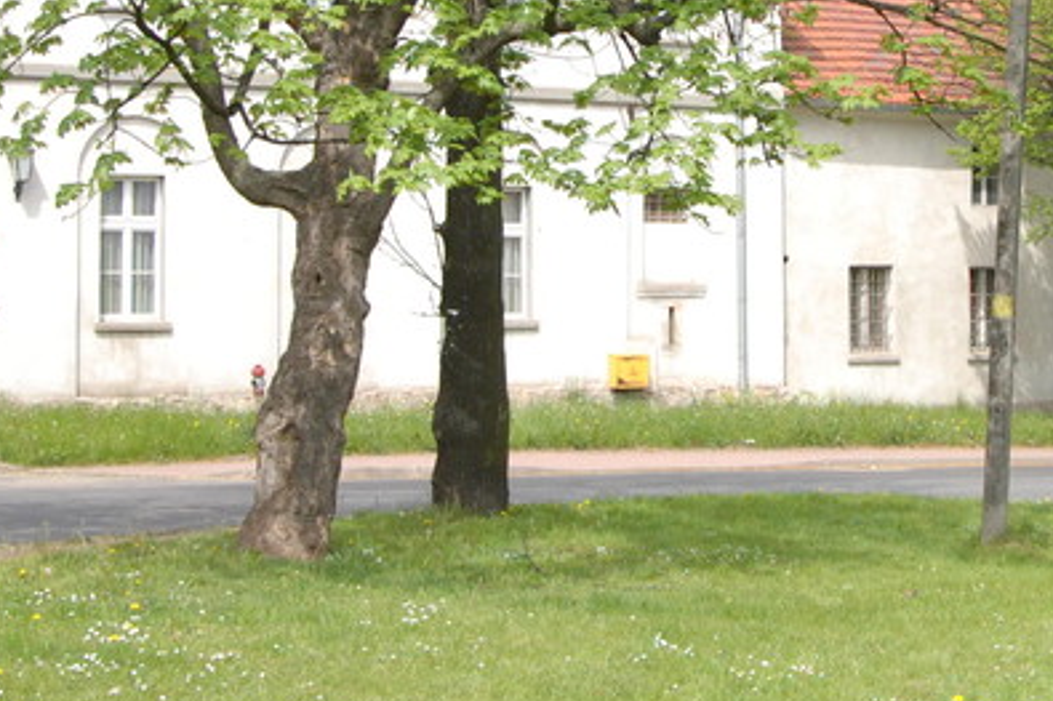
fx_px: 2602
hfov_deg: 22.7
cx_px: 741
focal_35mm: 89
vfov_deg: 15.2
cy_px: 109
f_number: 5
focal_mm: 26
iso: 200
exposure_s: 1/400
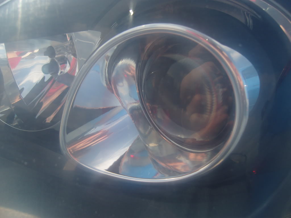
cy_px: 109
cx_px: 146
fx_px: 286
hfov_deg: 54.0
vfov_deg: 41.8
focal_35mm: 34
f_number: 7
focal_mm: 7.3
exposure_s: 1/200
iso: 100
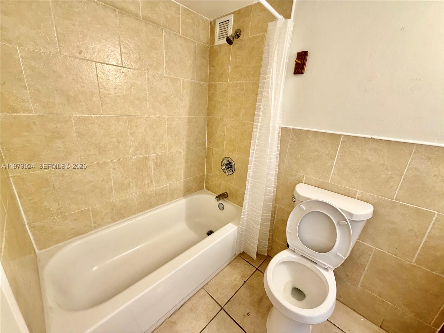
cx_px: 222
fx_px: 180
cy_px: 166
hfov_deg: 102.1
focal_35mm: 14
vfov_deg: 85.7
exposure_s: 1/120
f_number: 2.2
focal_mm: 2.22
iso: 320
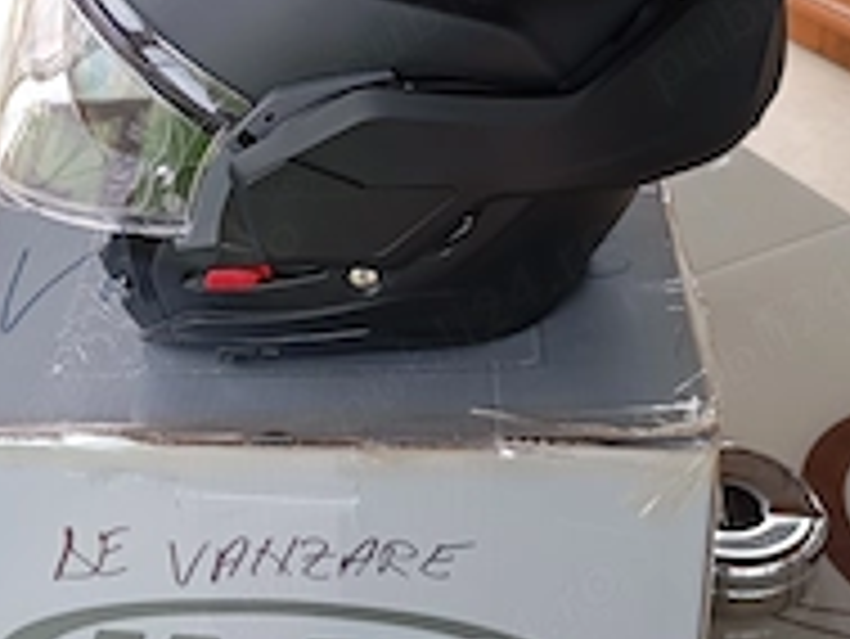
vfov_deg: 24.1
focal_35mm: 59
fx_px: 1450
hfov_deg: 32.5
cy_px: 54
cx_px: 315
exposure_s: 1/50
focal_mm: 4.27
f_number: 1.8
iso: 100
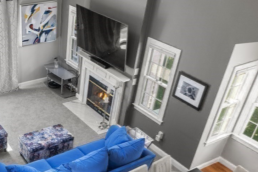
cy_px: 134
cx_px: 29
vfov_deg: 29.3
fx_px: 323
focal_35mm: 45
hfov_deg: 40.5
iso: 320
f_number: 7.1
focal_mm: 16
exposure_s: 1/20
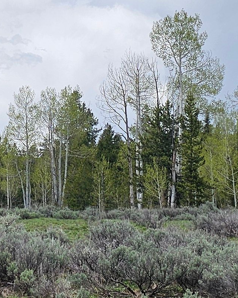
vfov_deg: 17.1
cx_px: 8
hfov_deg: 13.6
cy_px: 80
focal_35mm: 112
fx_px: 987
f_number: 1.7
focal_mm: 6.3
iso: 10
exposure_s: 1/1410
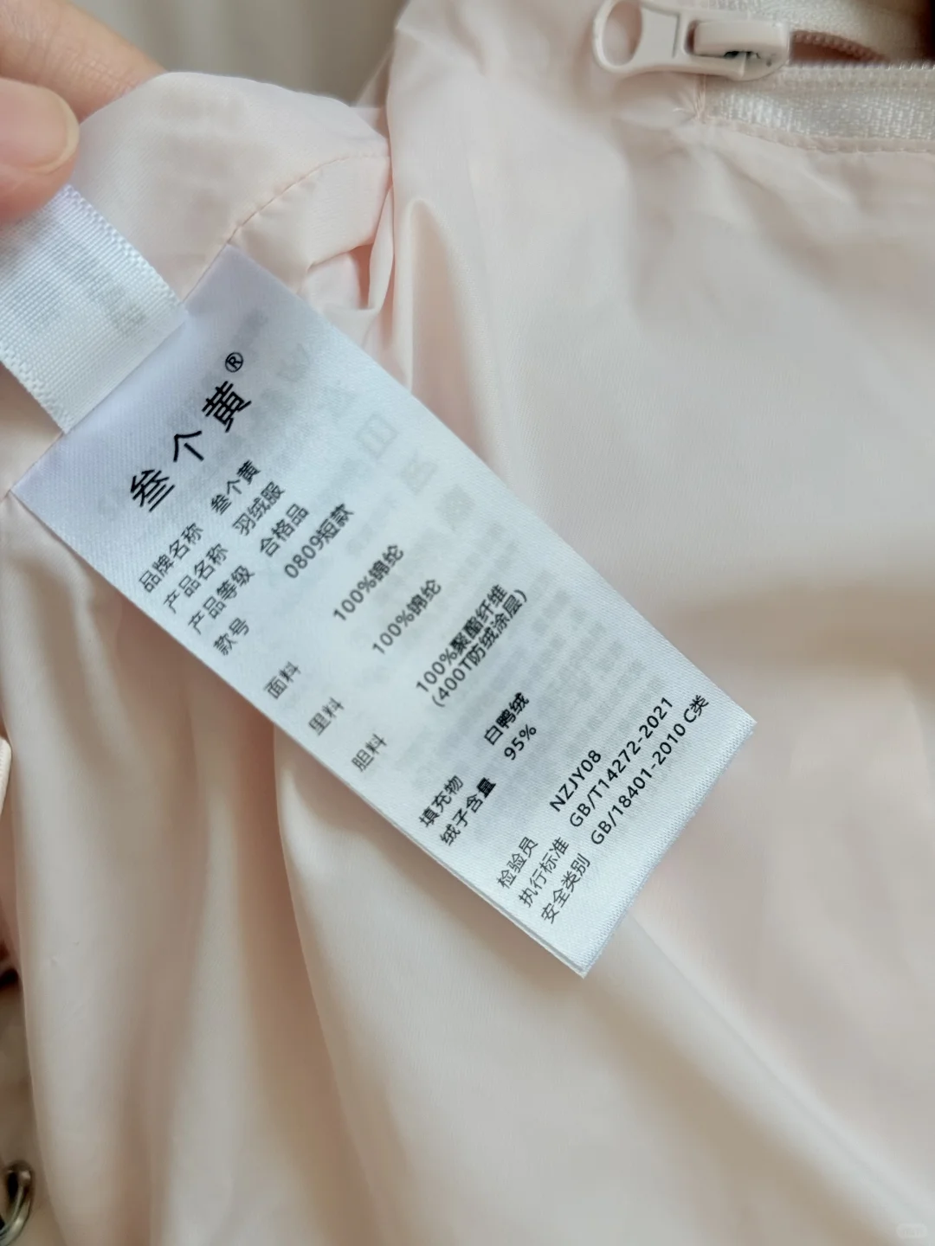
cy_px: 623
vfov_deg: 39.7
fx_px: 1729
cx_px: 468
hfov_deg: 30.3
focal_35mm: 48
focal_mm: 6.76
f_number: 1.78
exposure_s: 1/458
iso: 64
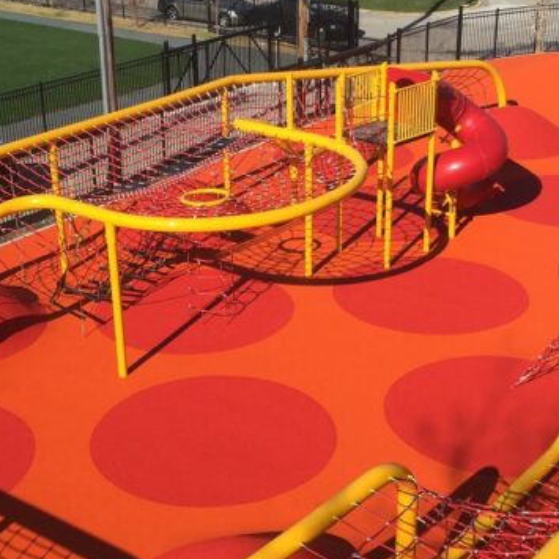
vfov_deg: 42.8
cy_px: 302
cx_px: 250
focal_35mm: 39
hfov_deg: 42.8
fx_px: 713
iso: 32
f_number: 2.2
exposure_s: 1/1980
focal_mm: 4.15
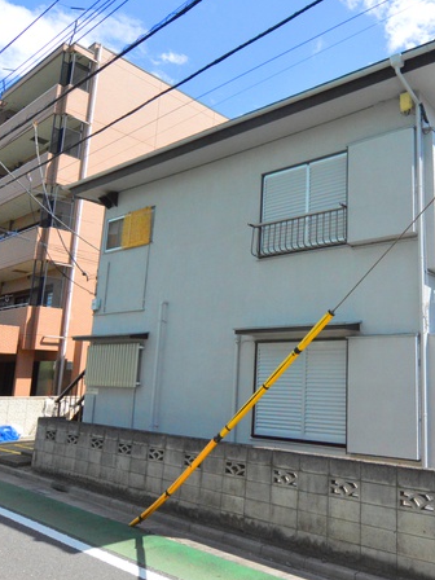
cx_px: 312
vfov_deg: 65.3
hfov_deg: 49.8
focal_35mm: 27
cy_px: 287
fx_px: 452
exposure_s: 1/2000
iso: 3200
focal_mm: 12
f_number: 11
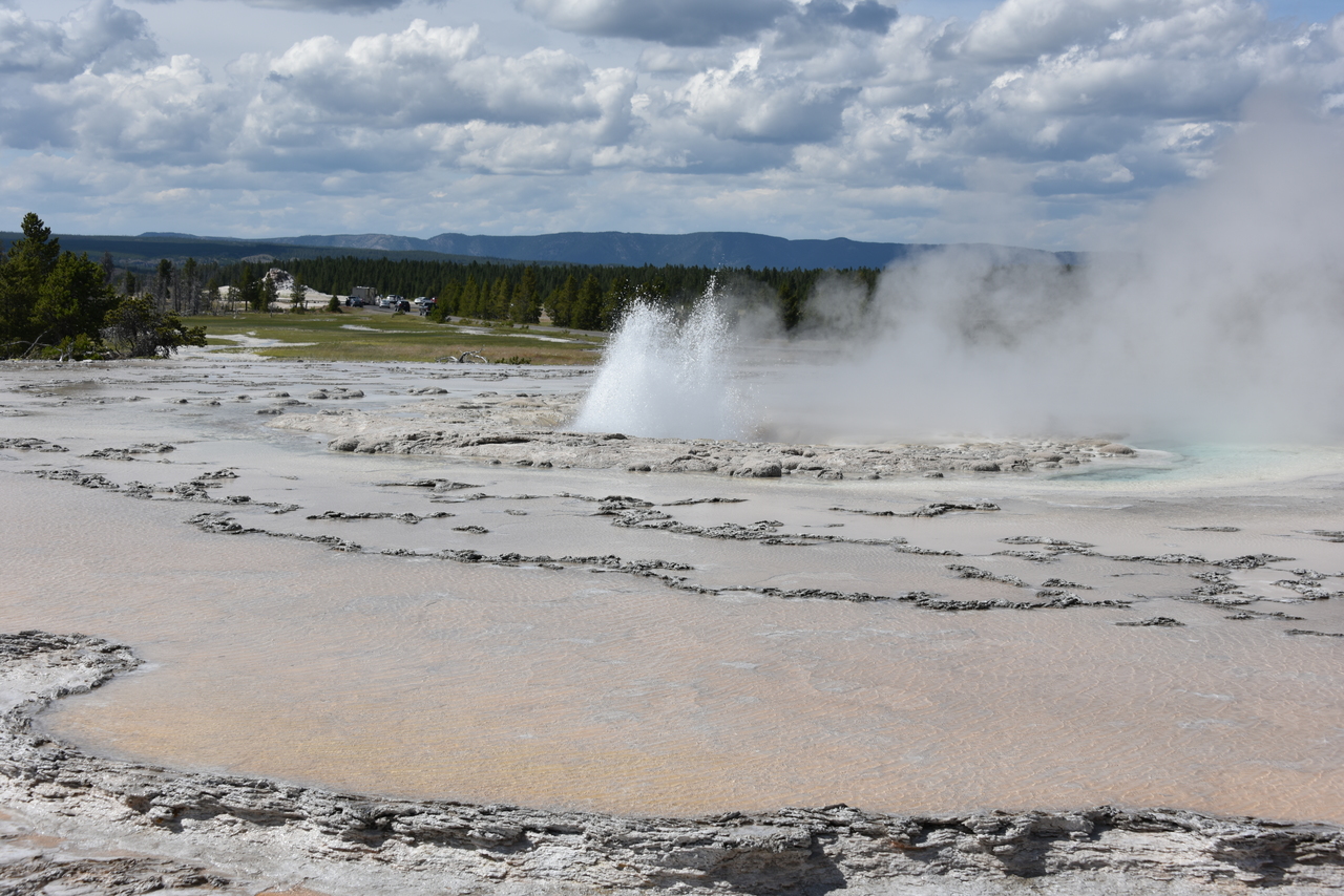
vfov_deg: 27.0
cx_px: 672
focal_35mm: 50
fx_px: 1867
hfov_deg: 39.6
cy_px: 448
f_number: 10
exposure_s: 1/400
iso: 100
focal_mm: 50
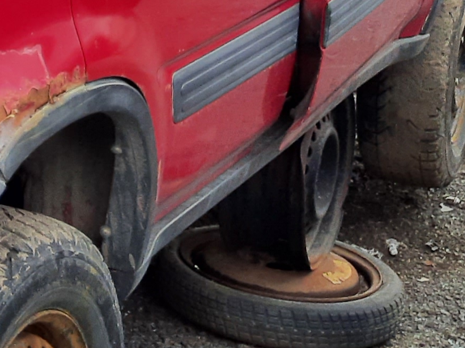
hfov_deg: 14.2
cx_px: -428
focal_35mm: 119
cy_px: -130
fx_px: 1598
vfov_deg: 12.0
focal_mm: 3.92
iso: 40
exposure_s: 1/659
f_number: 1.7
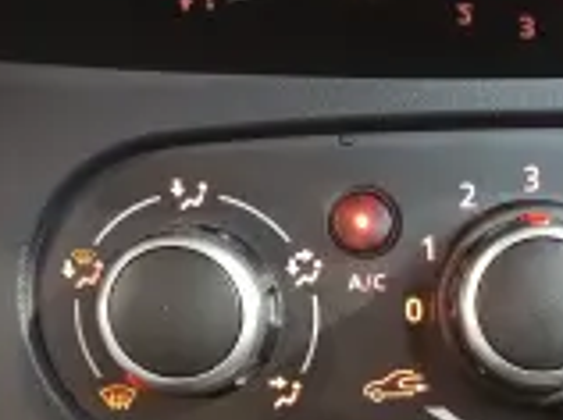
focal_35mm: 57
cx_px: 517
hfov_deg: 32.0
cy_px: 445
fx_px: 926
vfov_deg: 24.2
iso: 1600
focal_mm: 4.65
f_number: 1.8
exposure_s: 1/20
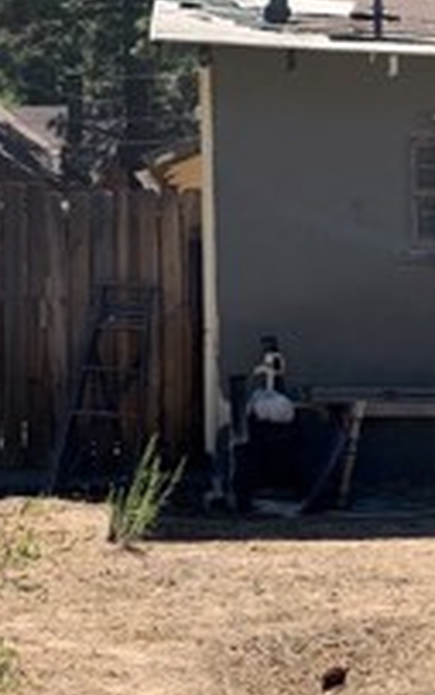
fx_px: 1649
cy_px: 414
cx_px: 740
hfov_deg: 13.7
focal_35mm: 87
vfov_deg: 23.8
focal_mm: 4.25
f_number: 1.8
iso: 25
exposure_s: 1/1661
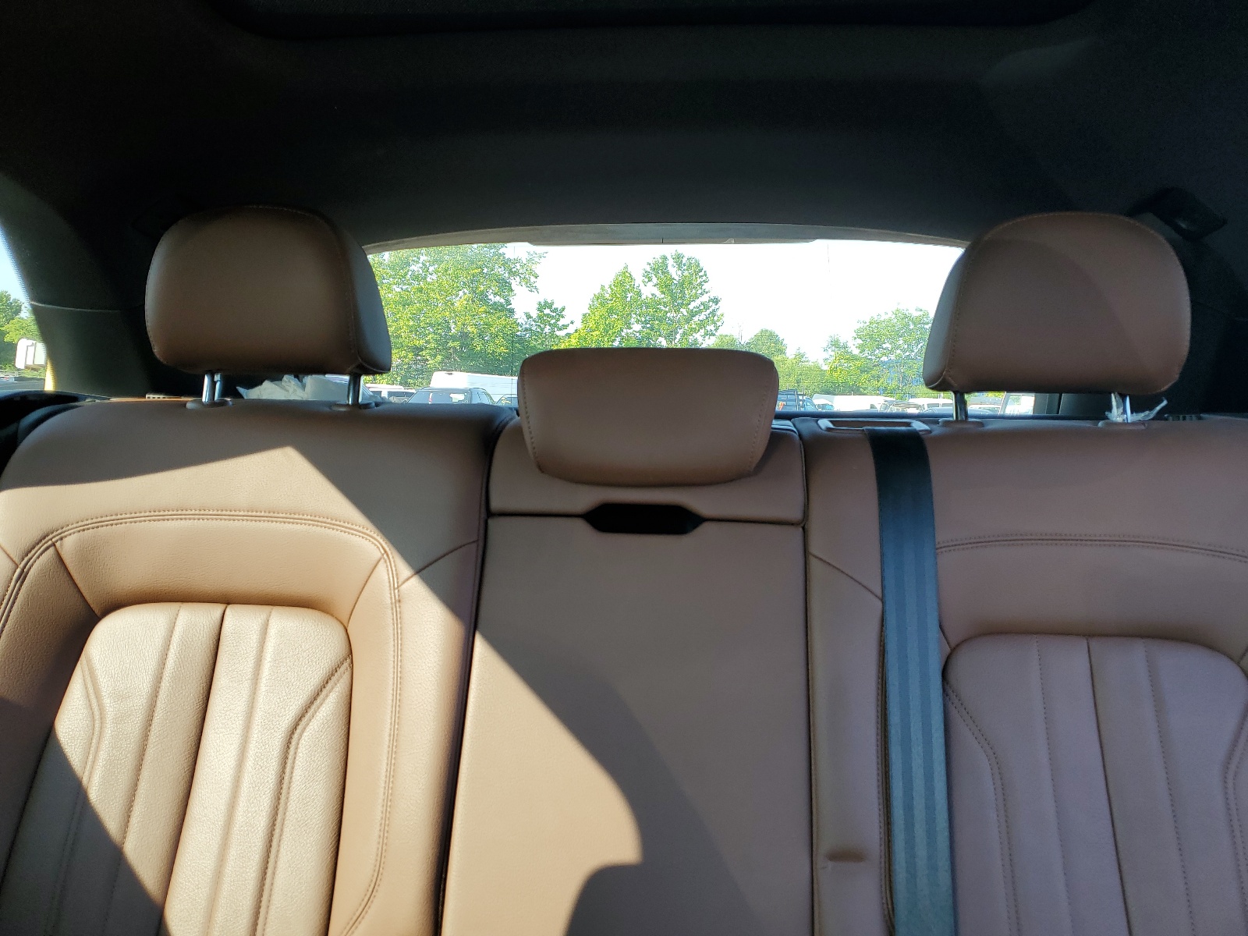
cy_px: 468
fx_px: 937
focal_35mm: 26
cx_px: 624
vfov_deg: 53.1
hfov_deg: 67.3
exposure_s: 1/130
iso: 50
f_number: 1.5
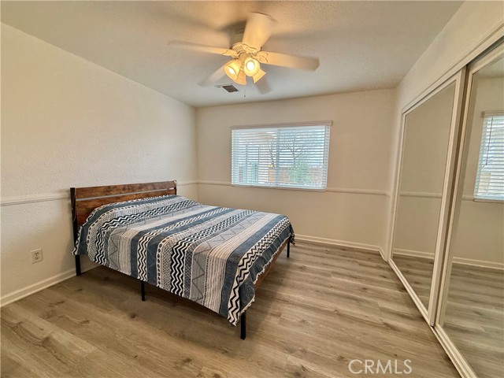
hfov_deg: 102.1
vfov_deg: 85.7
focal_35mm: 14
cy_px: 189
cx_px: 252
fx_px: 204
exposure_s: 1/120
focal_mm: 2.22
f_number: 2.2
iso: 80
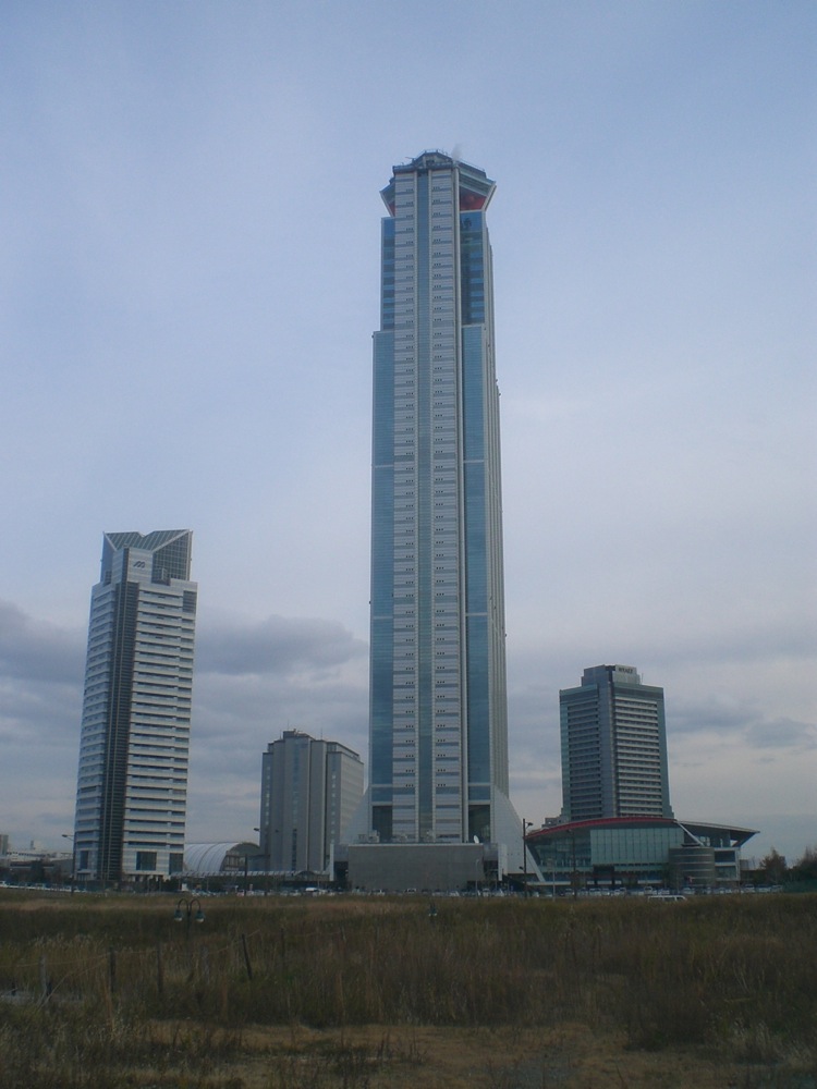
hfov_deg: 37.7
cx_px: 408
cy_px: 544
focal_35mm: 38
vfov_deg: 49.0
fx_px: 1196
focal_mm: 6.3
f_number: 4.4
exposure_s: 1/200
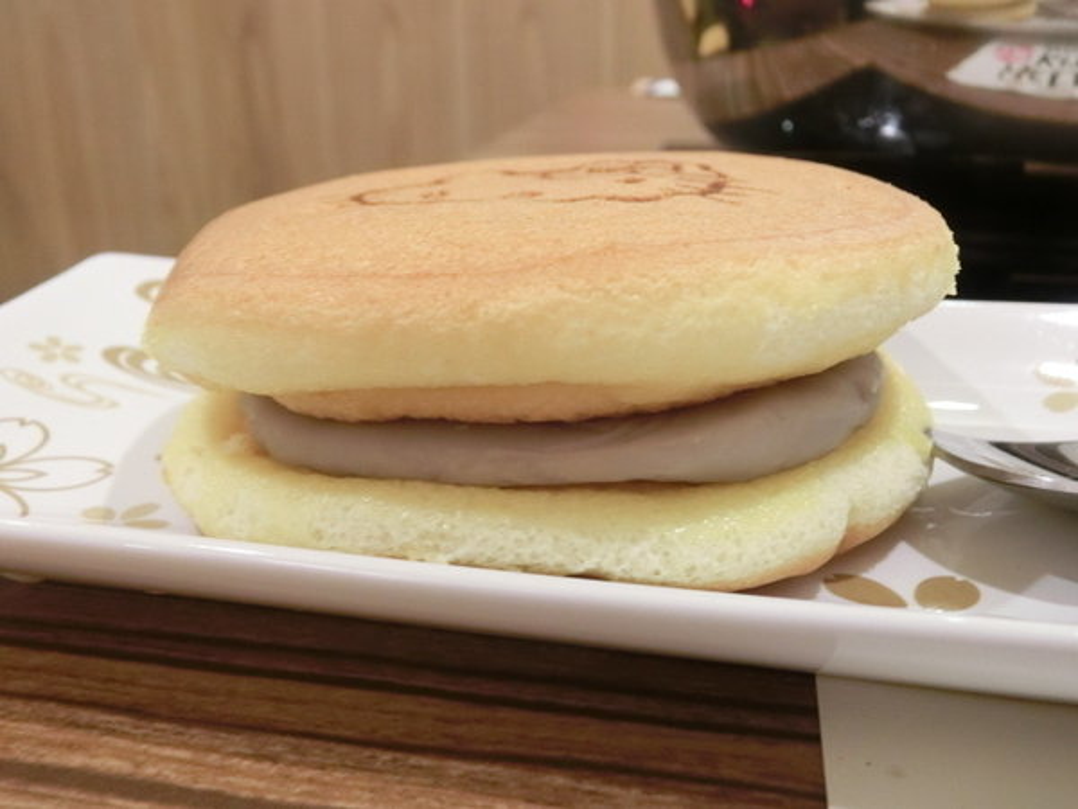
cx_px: 539
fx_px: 1028
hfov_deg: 55.4
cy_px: 404
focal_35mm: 33
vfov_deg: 42.9
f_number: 3.7
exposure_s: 1/30
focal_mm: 5.93
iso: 800
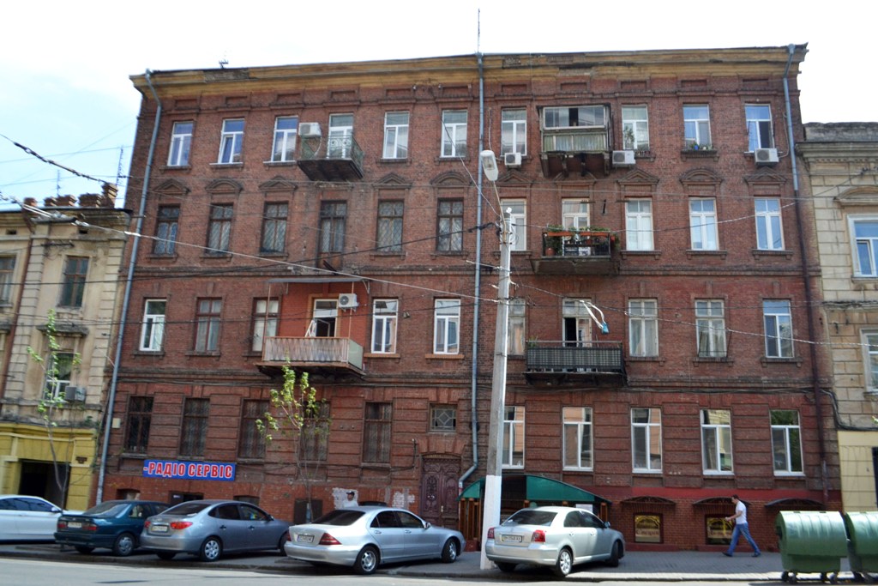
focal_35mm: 27
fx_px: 659
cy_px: 293
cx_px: 439
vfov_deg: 47.9
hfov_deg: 67.4
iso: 800
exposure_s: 1/1600
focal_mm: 18
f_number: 5.6
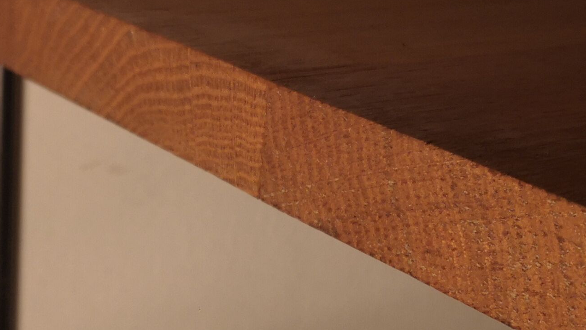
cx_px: 140
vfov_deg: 13.4
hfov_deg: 23.4
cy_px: 132
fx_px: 1399
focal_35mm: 90
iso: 80
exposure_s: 1/100
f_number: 1.8
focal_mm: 3.95
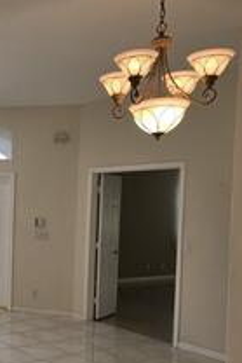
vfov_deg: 42.5
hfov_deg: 25.3
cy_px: 218
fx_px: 463
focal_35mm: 46
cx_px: -73
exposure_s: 1/120
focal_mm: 6.3
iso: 20
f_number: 1.7
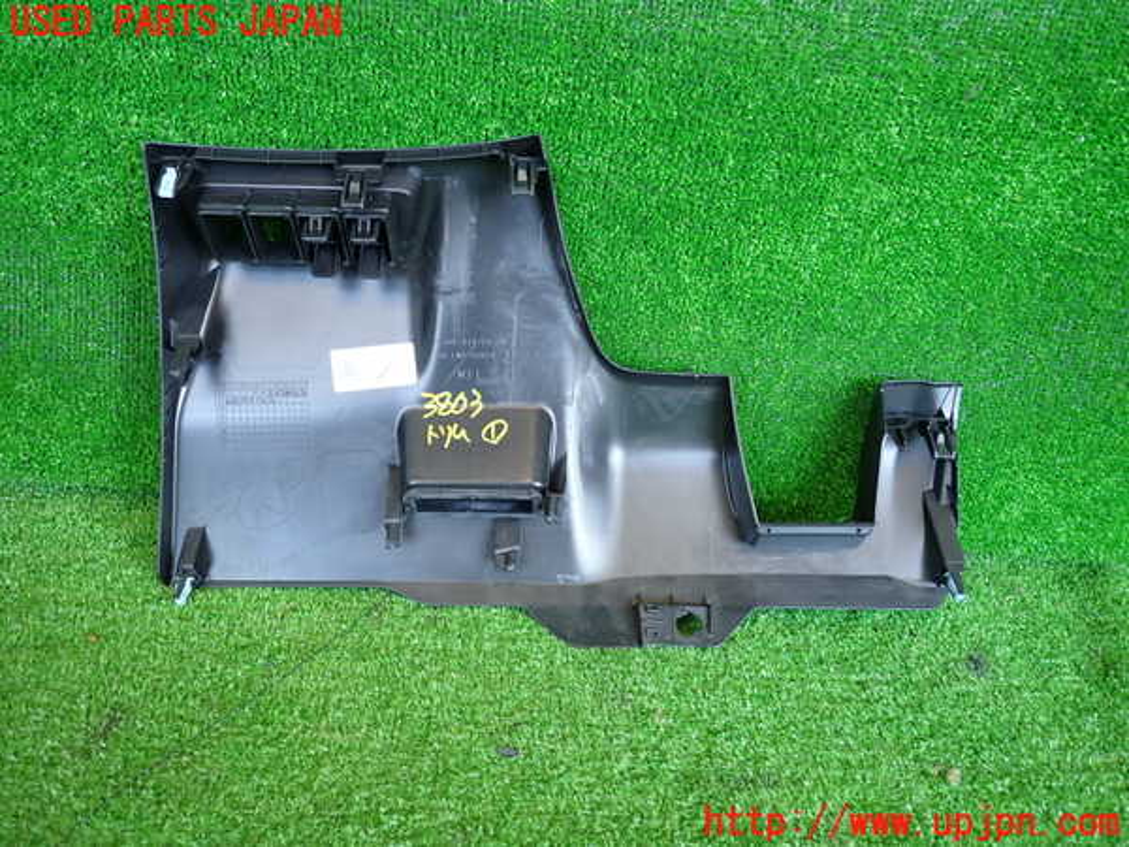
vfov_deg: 54.9
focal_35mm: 25
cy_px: 424
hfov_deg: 69.4
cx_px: 564
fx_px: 815
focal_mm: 4.5
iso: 200
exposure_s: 1/60
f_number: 2
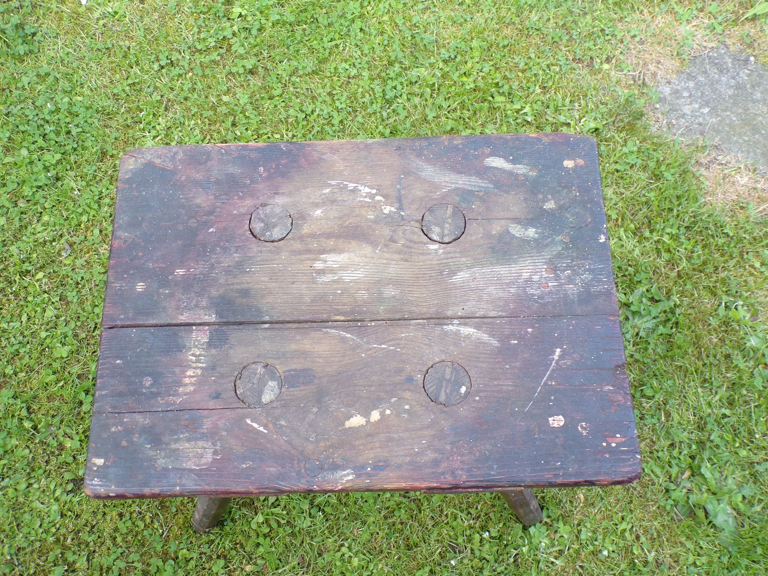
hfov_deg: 56.8
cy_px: 288
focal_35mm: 32
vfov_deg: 44.2
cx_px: 384
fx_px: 710
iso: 80
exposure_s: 1/50
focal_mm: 5.8
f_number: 3.2
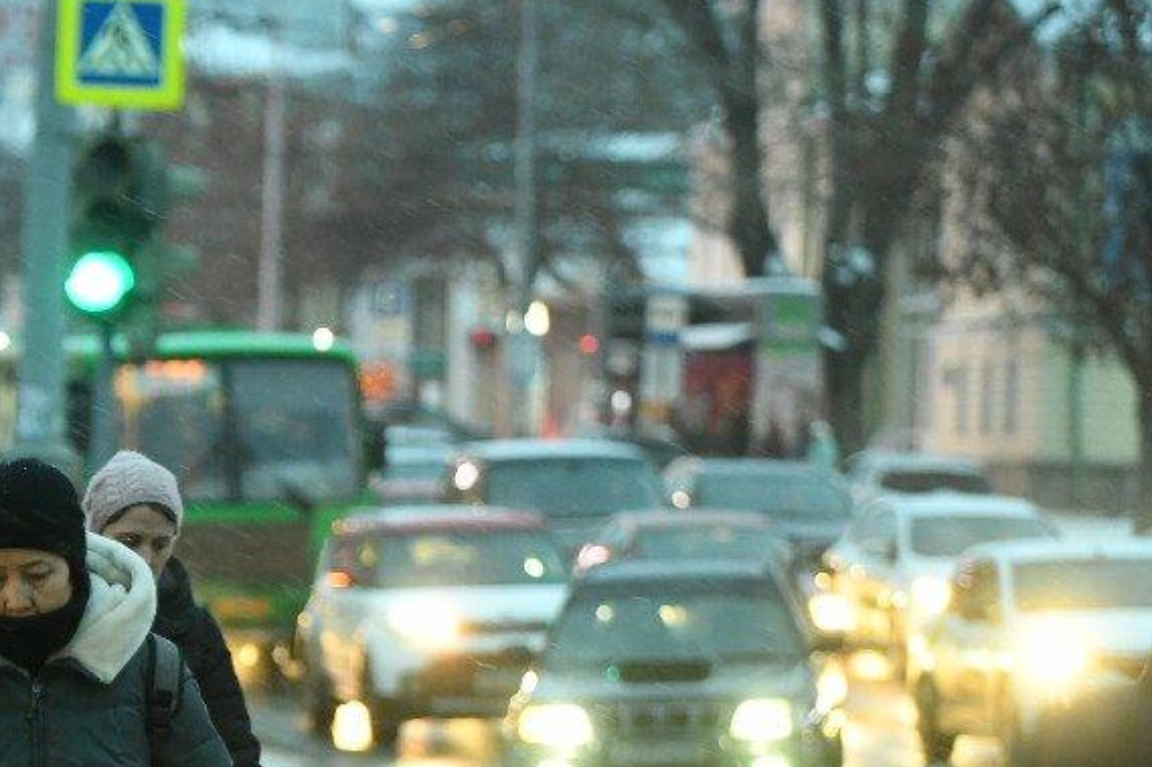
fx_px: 9565
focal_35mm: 299
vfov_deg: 4.6
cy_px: 1006
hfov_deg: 6.8
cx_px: -225
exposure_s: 1/100
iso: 2000
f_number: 2.8
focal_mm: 105
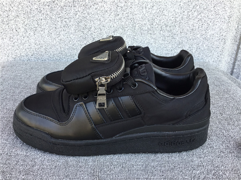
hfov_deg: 58.4
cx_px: 120
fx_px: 216
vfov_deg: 45.4
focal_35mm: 31
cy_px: 90
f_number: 2.4
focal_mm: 3.3
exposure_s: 1/100
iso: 40
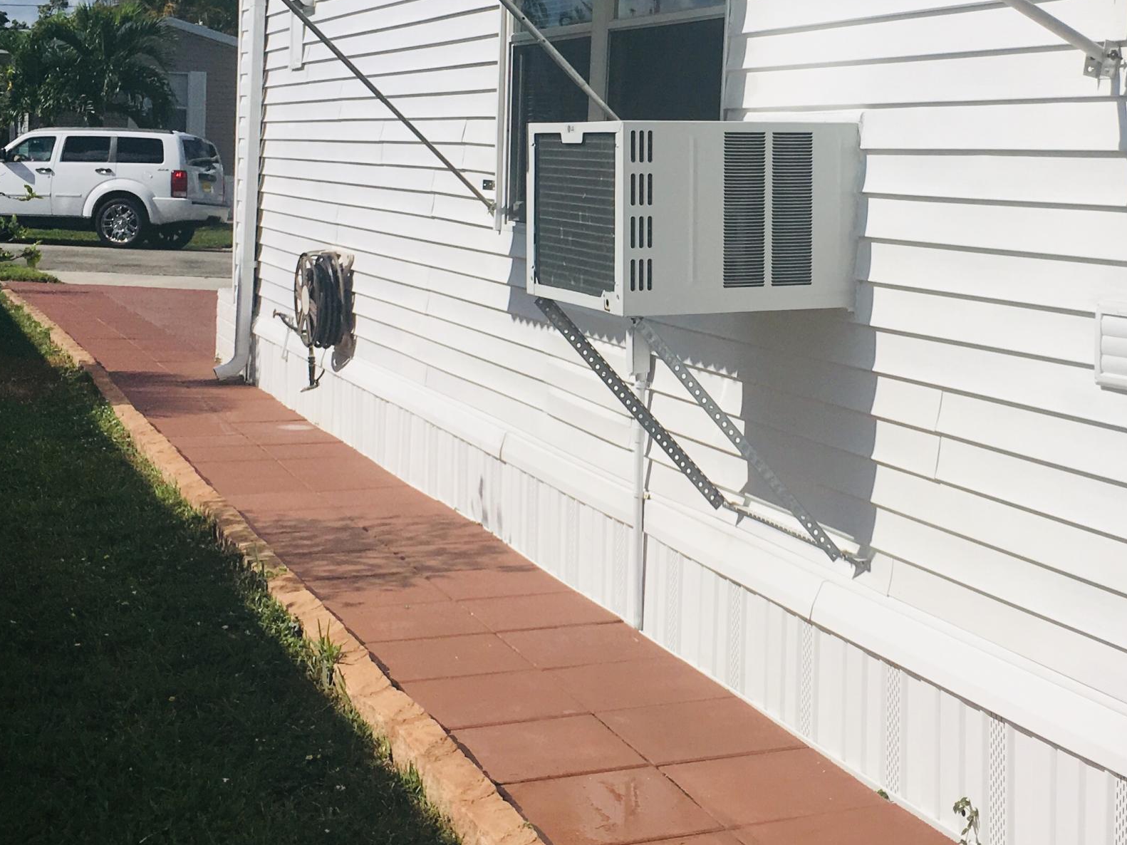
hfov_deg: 34.6
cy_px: 200
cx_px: 743
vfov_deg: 26.2
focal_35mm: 55
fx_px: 1790
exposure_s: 1/5917
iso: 25
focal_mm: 4.15
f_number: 2.2
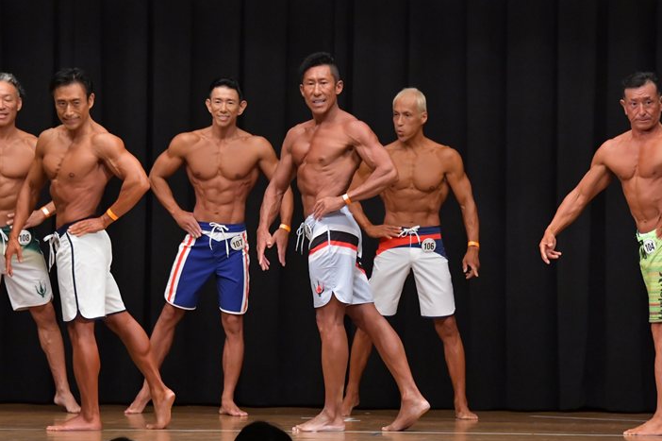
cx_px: 333
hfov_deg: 9.2
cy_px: 227
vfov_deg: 6.2
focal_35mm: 223
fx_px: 4098
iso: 6400
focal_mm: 135
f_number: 5.6
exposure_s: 1/400
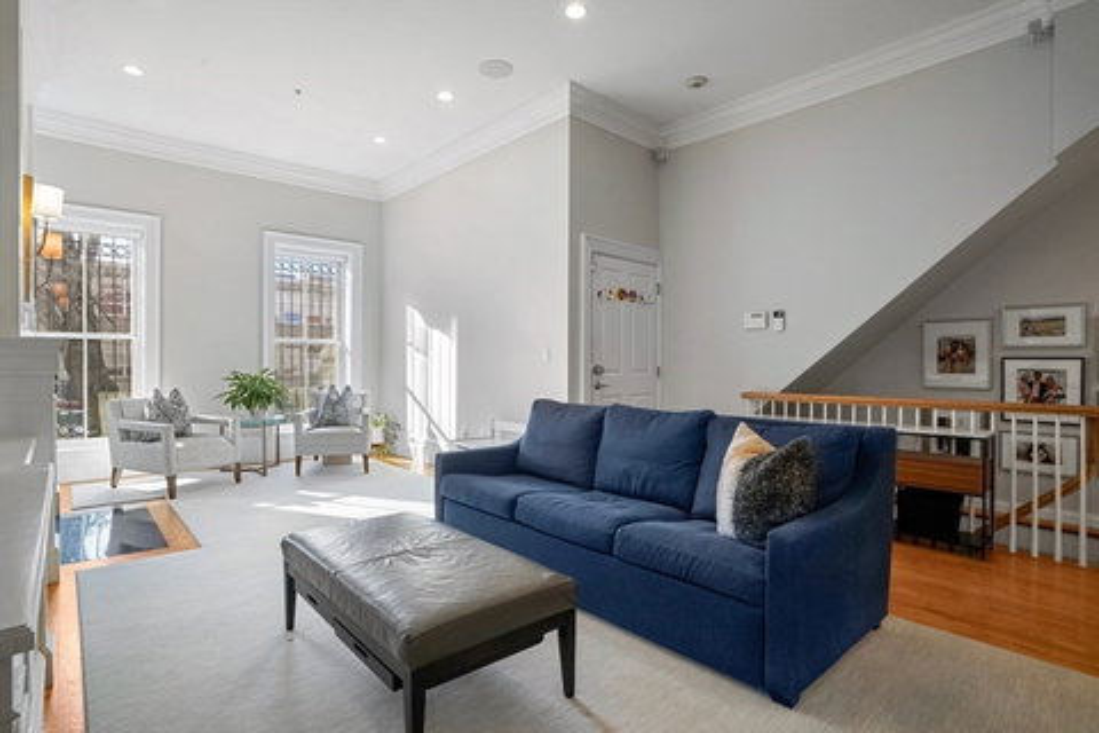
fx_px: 549
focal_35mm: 18
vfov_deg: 67.4
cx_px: 550
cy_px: 366
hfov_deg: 90.0
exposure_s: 1/60
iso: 2000
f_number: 11
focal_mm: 18
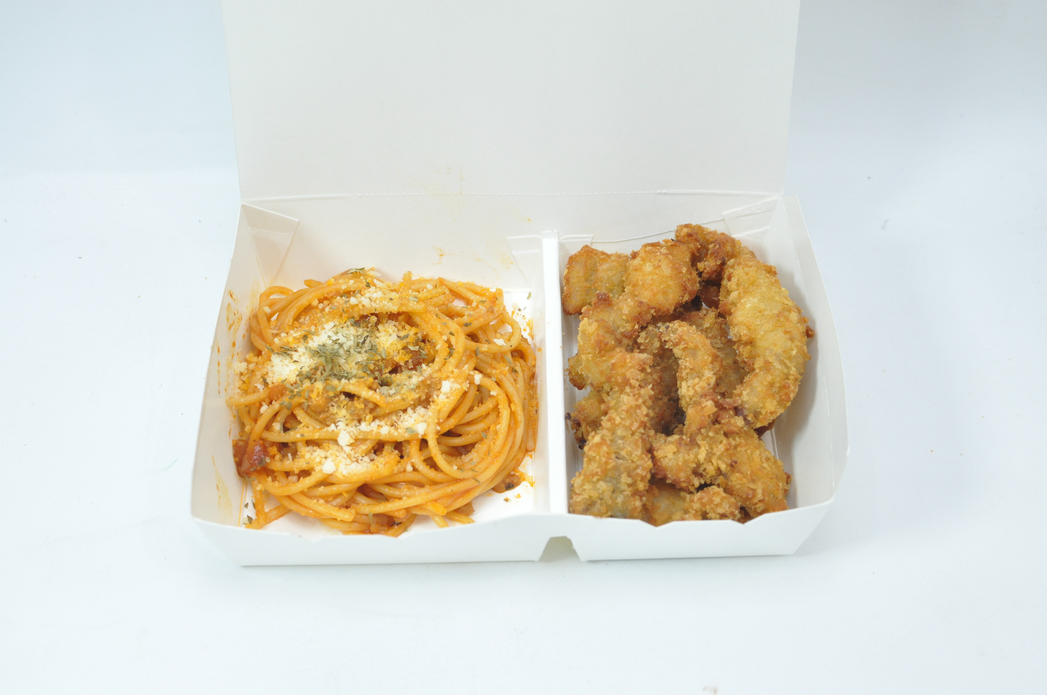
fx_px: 1525
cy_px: 348
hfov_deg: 37.9
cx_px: 524
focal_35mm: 52
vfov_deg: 25.7
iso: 800
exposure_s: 1/80
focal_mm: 35
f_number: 6.3
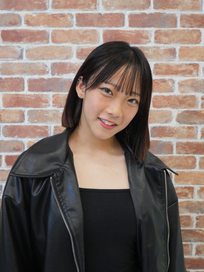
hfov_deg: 36.0
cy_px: 136
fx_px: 314
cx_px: 102
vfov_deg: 46.8
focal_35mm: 40
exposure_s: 1/60
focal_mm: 20
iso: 800
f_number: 4.6
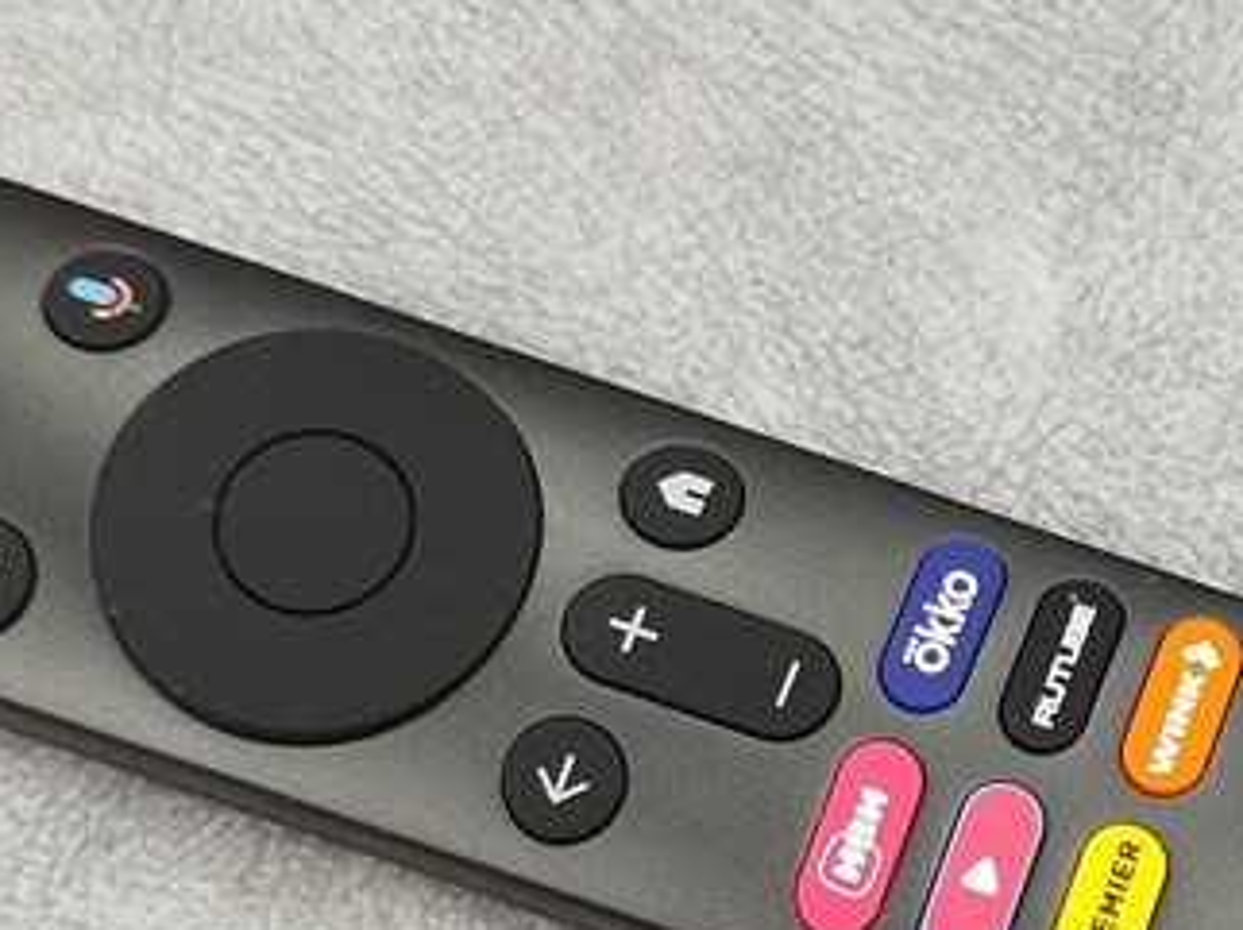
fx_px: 3768
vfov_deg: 14.0
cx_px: 1011
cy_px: 733
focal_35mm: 105
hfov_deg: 18.5
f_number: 1.7
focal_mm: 5.31
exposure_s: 1/33
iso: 250
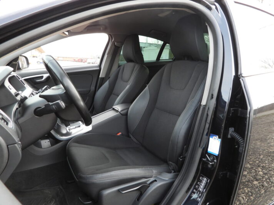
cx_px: 137
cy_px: 102
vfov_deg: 56.8
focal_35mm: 24
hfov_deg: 71.6
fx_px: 190
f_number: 2.8
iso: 100
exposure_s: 1/60
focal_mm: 4.3
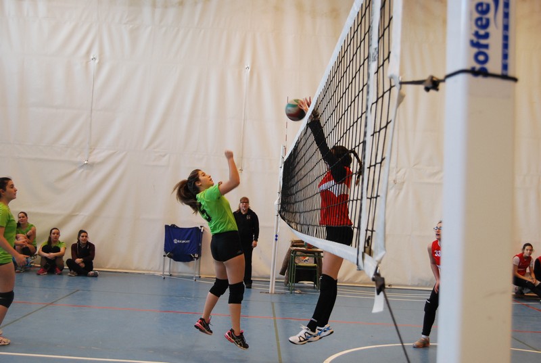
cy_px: 182
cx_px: 270
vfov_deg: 29.1
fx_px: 700
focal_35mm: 46
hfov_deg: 42.2
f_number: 4.5
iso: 800
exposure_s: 1/125
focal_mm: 31
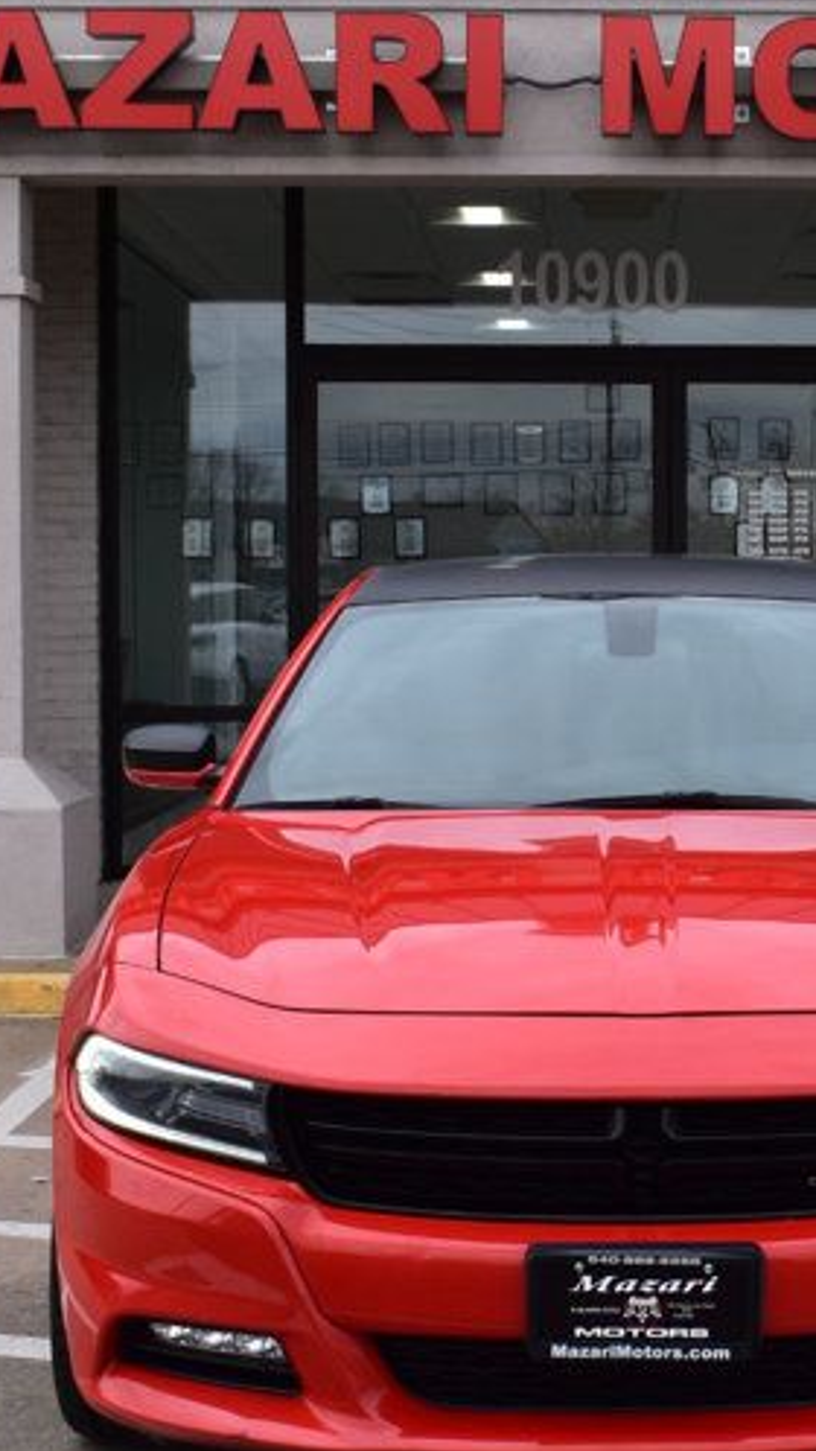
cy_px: 714
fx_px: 2732
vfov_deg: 29.7
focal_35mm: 71
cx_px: 799
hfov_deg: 16.7
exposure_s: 1/200
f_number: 10
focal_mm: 22
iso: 400
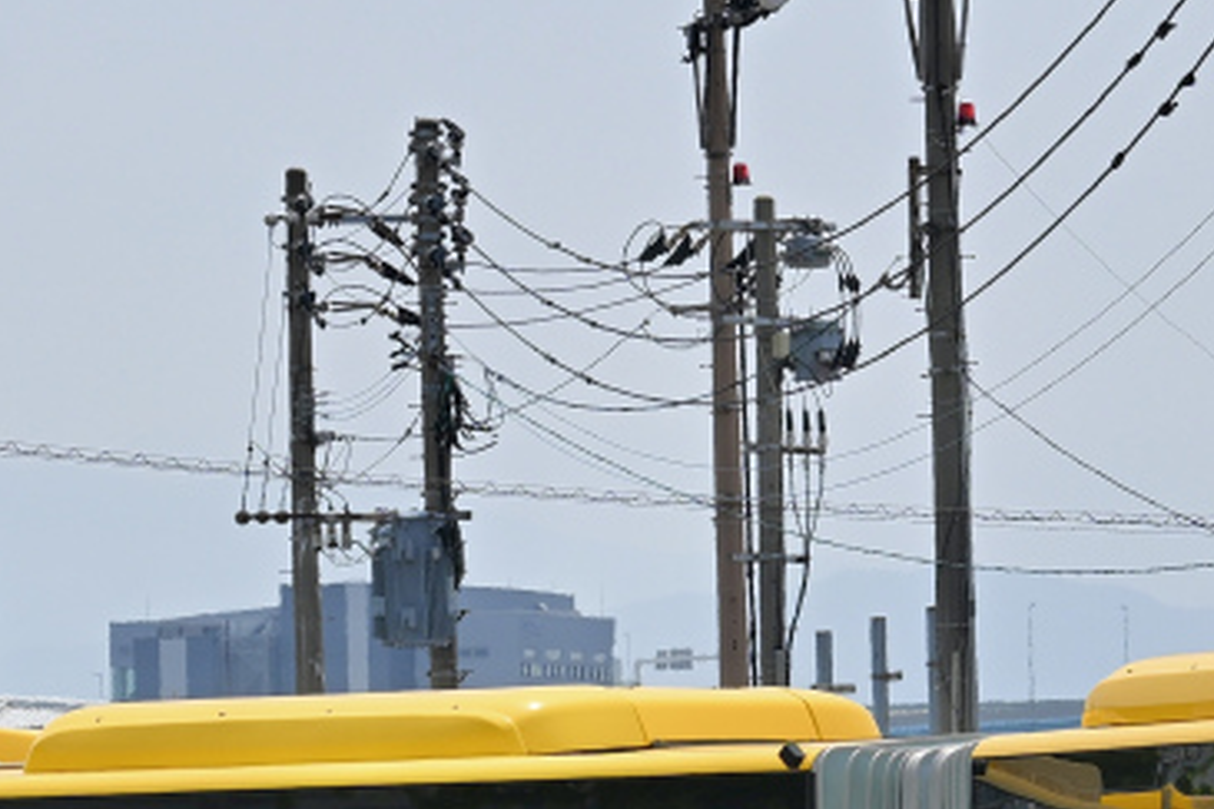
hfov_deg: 4.6
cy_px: 688
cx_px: 1221
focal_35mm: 443
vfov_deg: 3.1
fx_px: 14930
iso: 100
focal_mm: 83
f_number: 7.1
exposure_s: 1/640
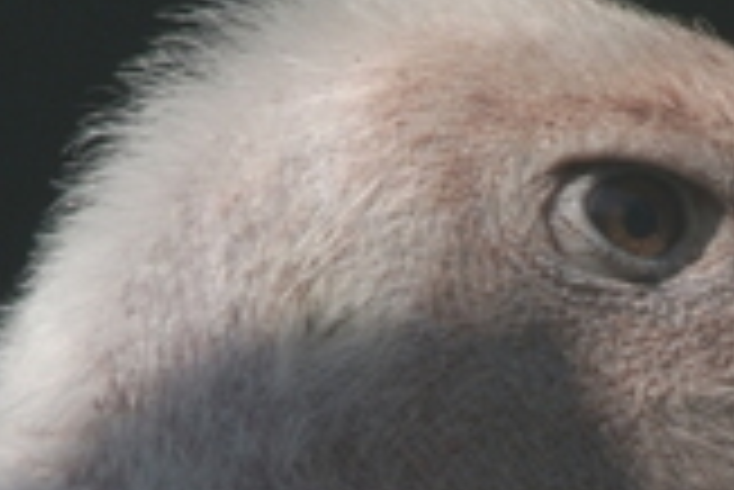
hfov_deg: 1.0
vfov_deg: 0.7
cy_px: 306
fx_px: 43099
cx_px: 572
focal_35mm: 2112
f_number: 10
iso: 400
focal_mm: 500
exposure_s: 1/400
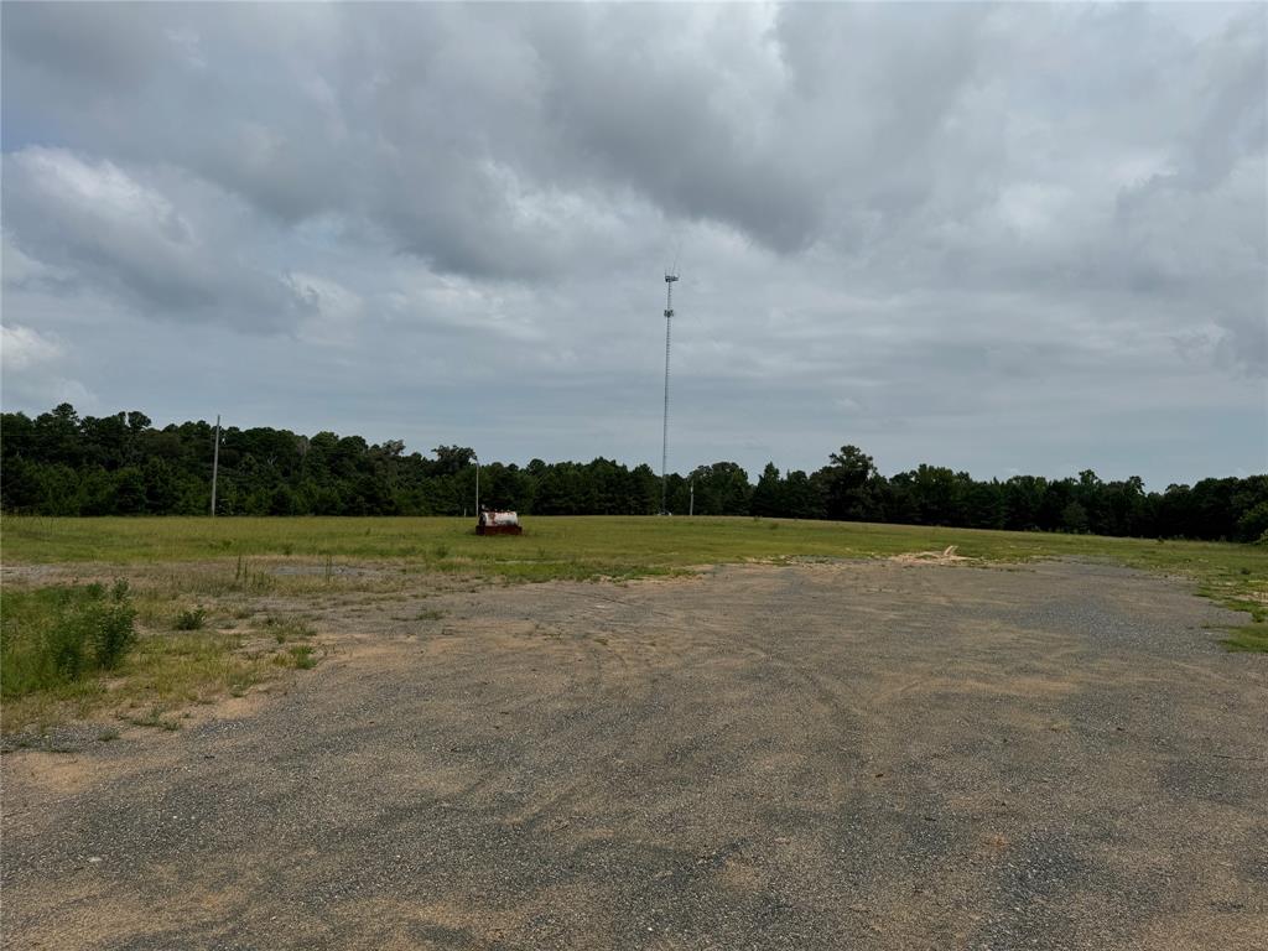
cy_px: 476
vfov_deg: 56.8
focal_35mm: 24
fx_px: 879
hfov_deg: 71.6
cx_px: 634
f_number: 1.78
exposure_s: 1/9009
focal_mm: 6.76
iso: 80
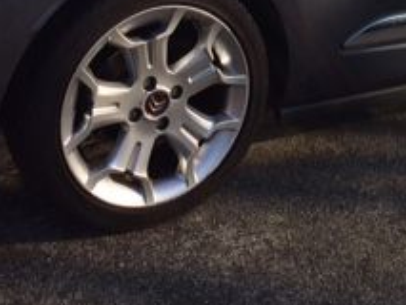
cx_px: 299
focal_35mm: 87
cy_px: -109
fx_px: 1021
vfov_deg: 16.0
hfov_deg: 22.3
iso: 32
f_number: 2.2
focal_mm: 4.15
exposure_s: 1/1244
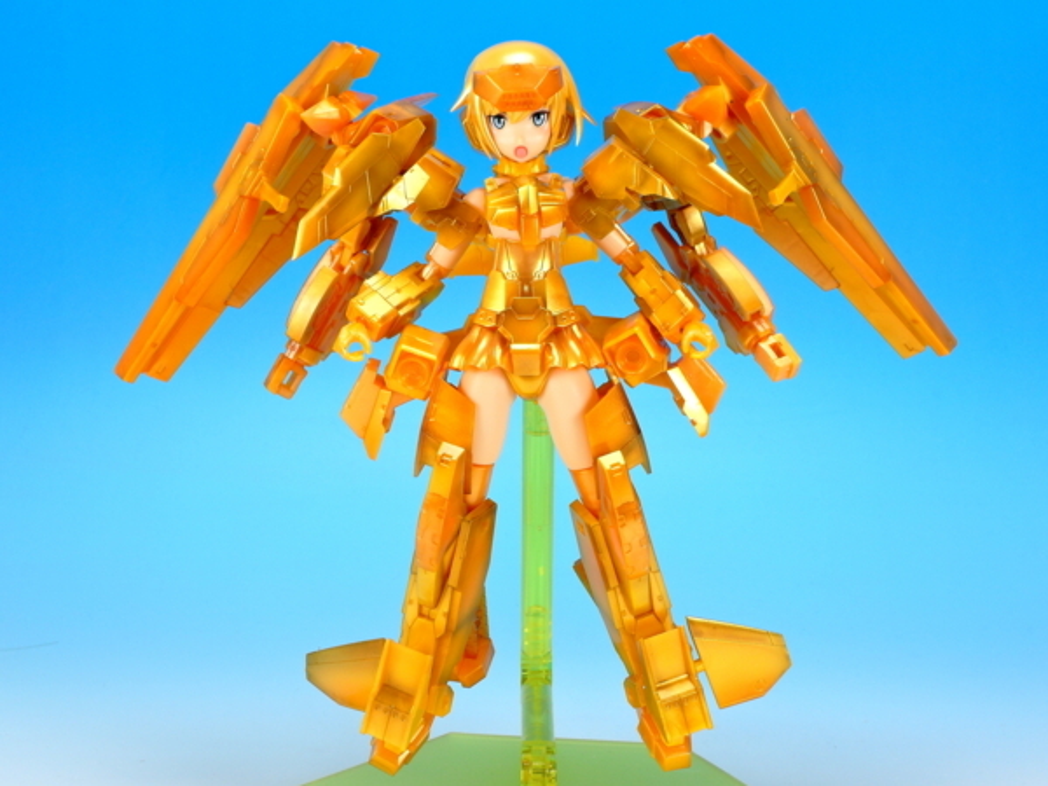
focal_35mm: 60
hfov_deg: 32.2
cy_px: 393
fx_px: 1817
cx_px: 524
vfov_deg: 24.4
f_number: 7.3
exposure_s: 1
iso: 80
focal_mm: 12.8
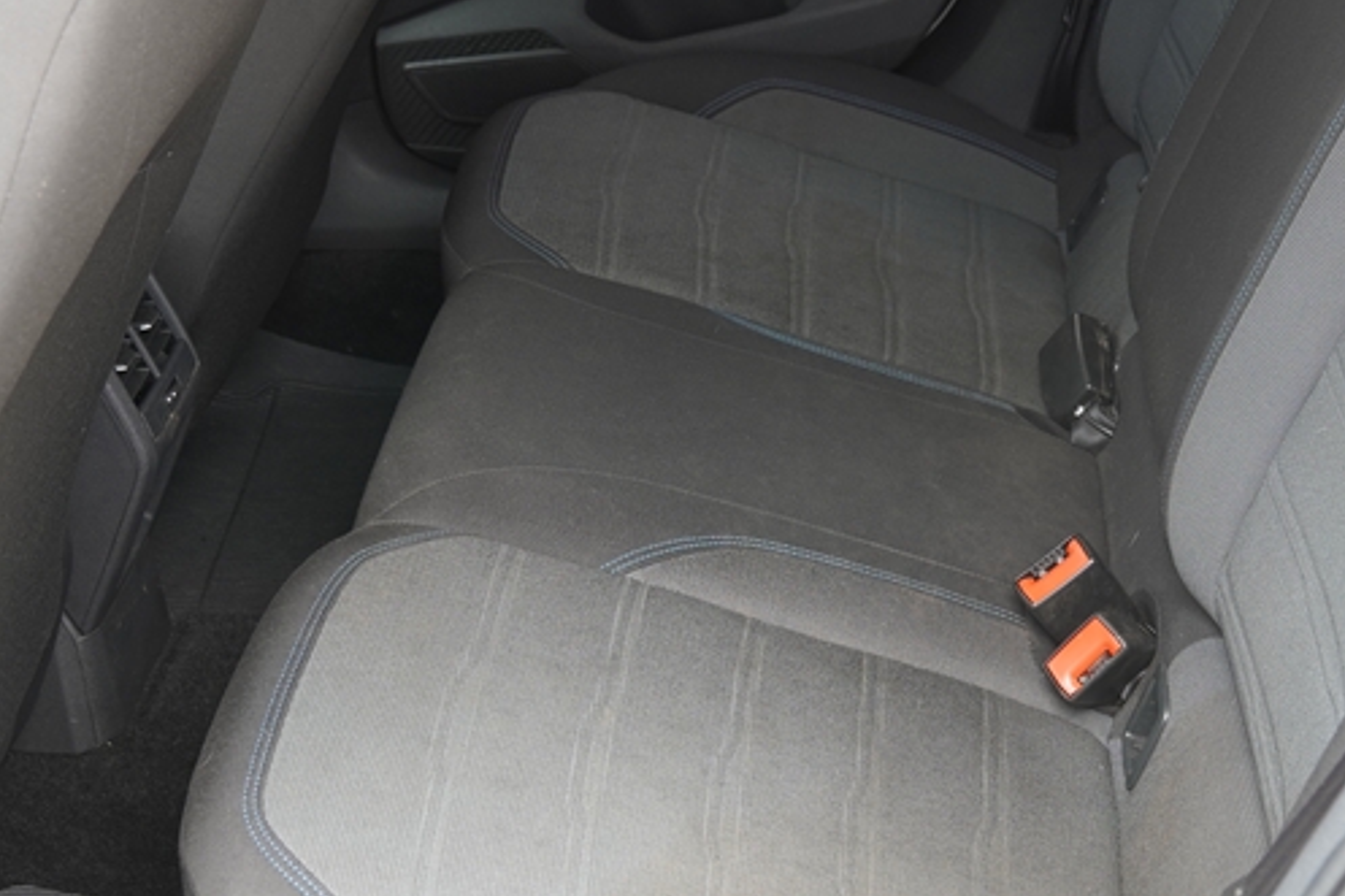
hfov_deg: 29.7
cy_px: 150
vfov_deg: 19.7
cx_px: 660
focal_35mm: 68
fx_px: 2540
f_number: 4
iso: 200
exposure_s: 1/60
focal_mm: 22
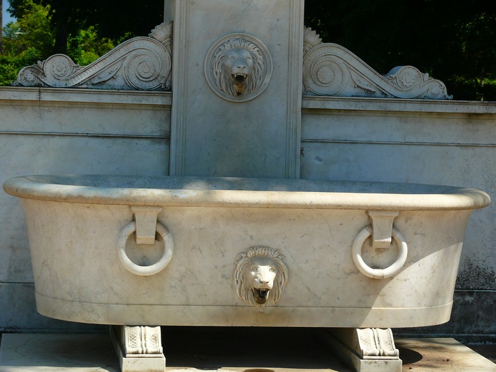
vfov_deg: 13.5
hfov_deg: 17.9
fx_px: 1576
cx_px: 248
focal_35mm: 110
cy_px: 186
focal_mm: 23.3
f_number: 4.5
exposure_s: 1/200
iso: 100
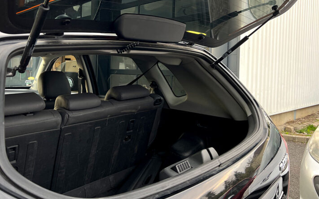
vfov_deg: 40.2
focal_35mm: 31
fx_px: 270
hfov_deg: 61.1
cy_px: 68
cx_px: 147
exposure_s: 1/121
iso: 40
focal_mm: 5.7
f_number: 1.5
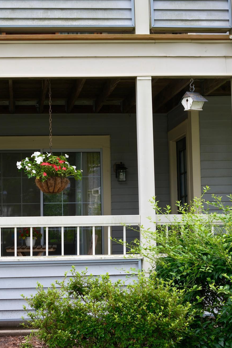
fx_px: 618
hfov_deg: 21.1
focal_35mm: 64
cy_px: 175
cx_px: 57
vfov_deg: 31.4
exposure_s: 1/60
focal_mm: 27
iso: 160
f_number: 5
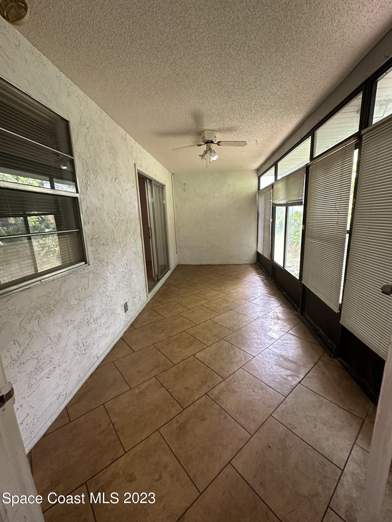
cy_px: 261
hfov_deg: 85.7
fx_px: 211
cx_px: 196
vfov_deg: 102.1
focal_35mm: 14
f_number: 2.2
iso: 500
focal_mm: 2.22
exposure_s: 1/60
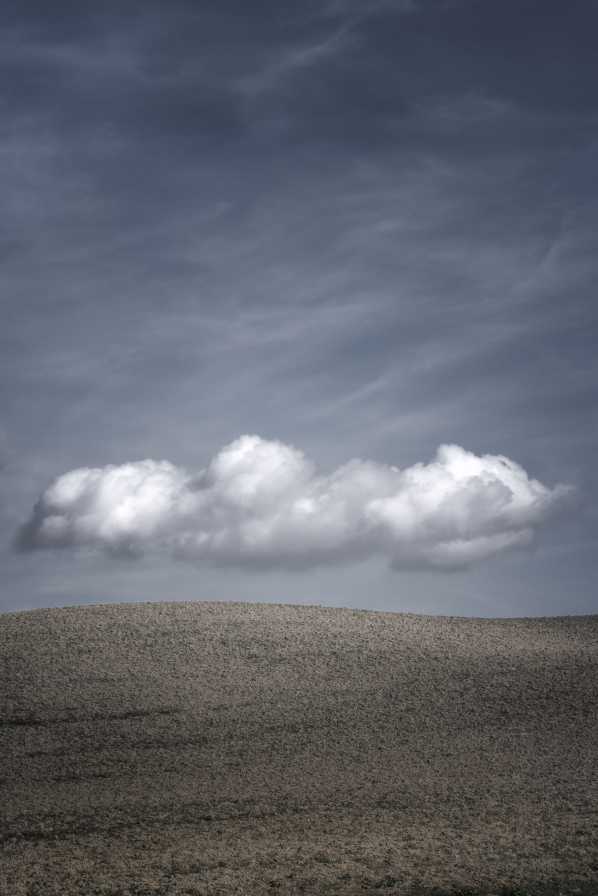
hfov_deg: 13.0
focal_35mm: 105
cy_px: 448
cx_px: 299
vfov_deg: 19.5
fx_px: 2616
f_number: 13
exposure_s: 1/320
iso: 100
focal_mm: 105
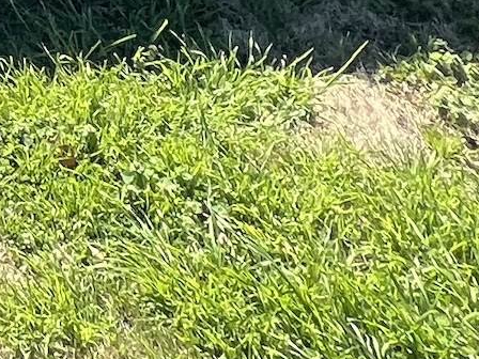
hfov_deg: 16.4
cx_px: -510
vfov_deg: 10.1
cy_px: -820
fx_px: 1204
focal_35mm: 87
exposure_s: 1/518
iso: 32
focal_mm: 1.57
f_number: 1.8
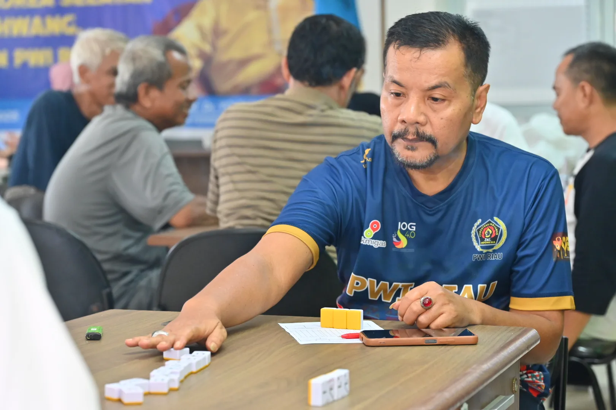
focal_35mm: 89
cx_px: 308
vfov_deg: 15.4
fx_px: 1523
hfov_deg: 22.9
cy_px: 205
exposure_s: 1/125
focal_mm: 89
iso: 3200
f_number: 5
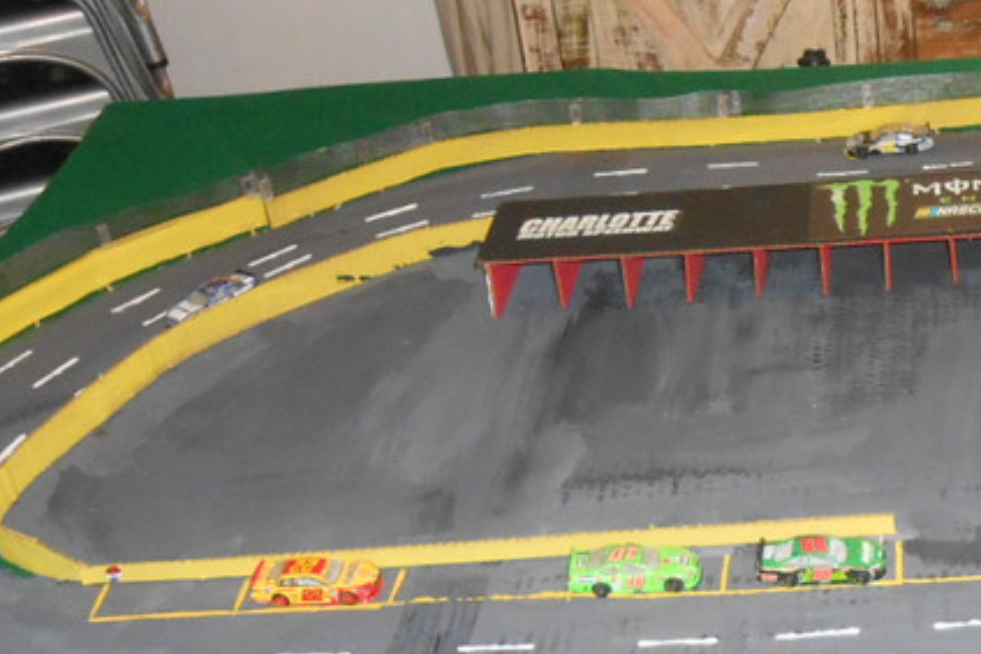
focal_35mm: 68
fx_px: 1854
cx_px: 917
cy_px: 421
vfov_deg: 20.0
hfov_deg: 28.3
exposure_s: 1/25
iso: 400
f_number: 3.5
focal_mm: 4.6
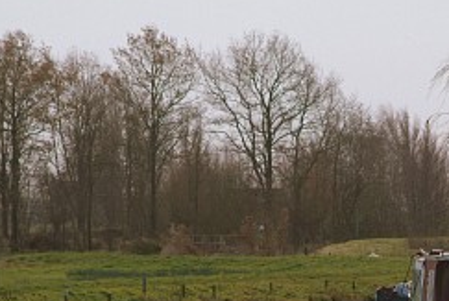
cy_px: 252
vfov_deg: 3.7
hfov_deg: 5.5
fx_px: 4698
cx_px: 347
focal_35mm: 376
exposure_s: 1/250
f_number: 8
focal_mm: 135
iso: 400
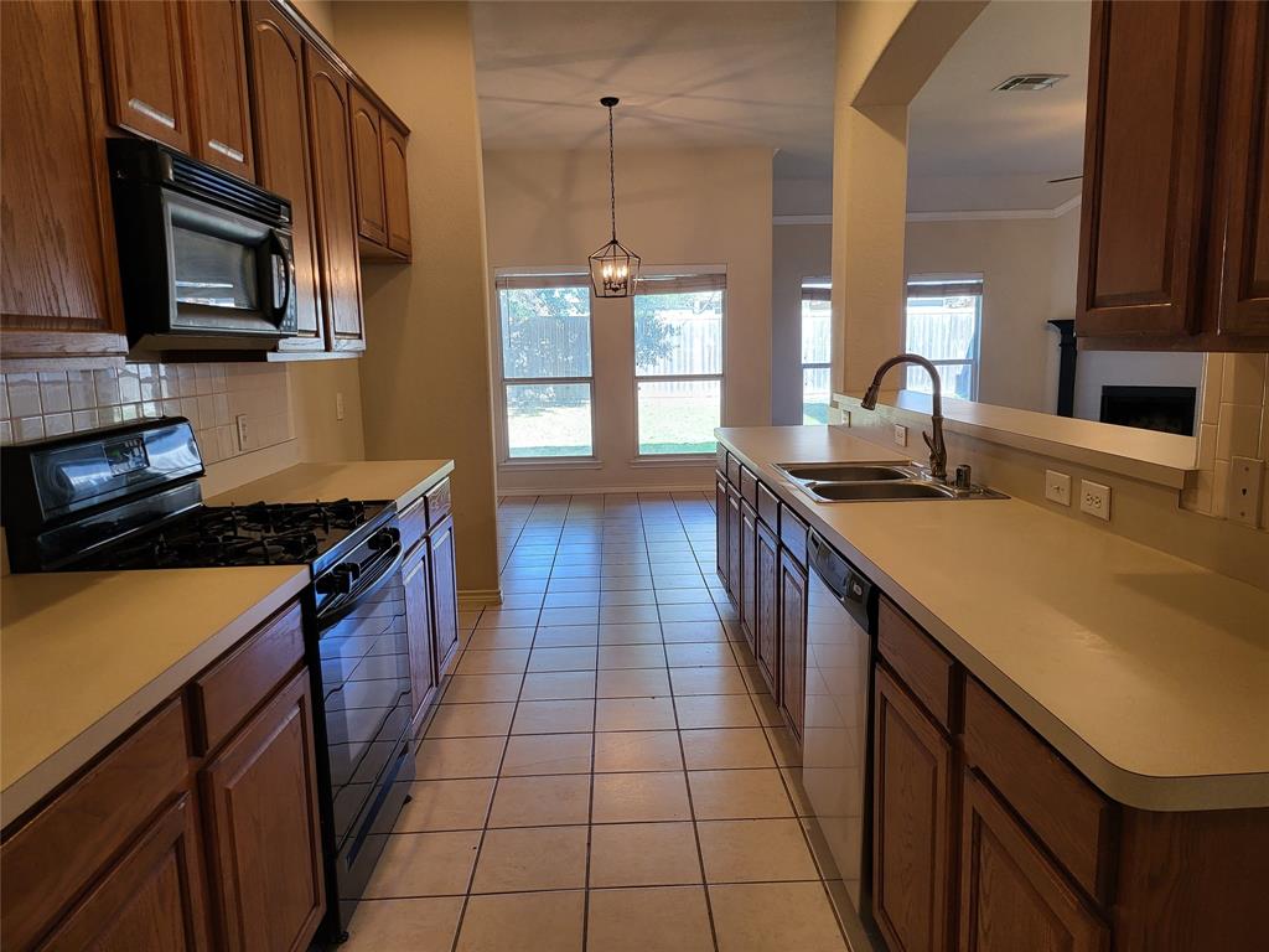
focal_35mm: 24
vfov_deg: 56.8
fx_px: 880
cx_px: 634
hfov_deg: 71.6
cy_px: 476
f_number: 1.8
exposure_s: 1/120
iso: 200
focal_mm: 5
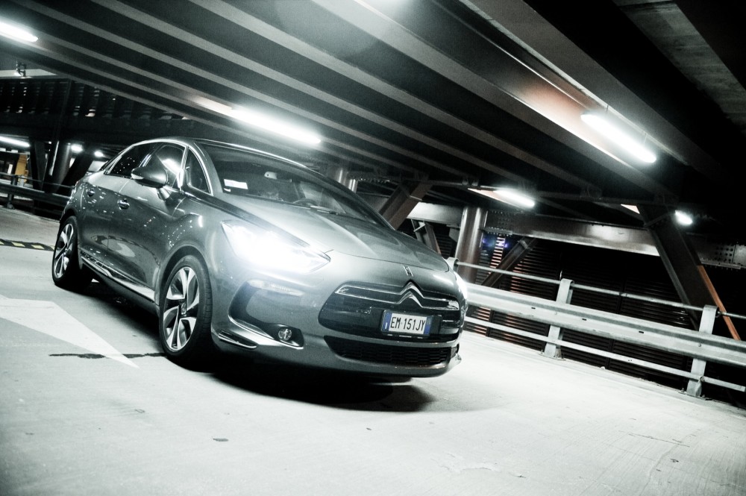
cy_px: 248
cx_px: 373
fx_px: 663
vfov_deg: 41.0
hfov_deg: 58.8
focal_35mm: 32
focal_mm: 32
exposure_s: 1/50
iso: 3200
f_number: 4
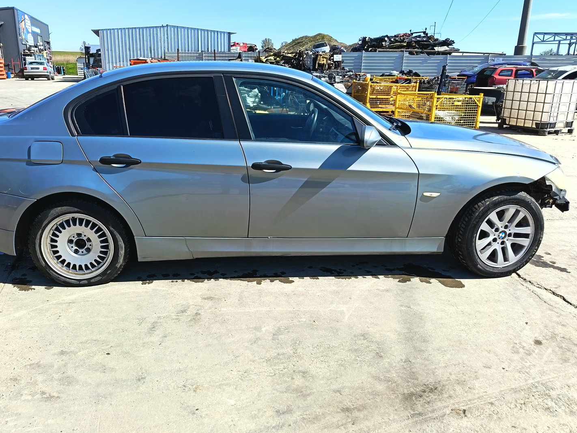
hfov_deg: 65.2
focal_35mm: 27
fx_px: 450
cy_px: 194
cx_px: 260
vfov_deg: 51.3
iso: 100
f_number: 1.75
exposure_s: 1/533
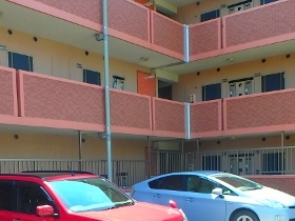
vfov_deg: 28.7
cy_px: 212
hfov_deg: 39.4
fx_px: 409
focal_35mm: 48
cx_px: 112
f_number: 3.5
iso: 125
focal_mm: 3.7
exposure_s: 1/250
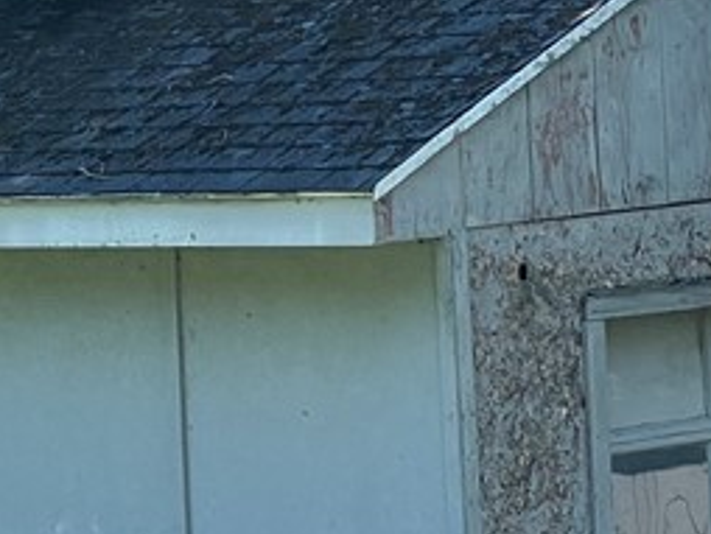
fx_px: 6373
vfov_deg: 4.8
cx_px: 529
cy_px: 601
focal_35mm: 310
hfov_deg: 6.4
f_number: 2.8
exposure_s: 1/168
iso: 32
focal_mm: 9
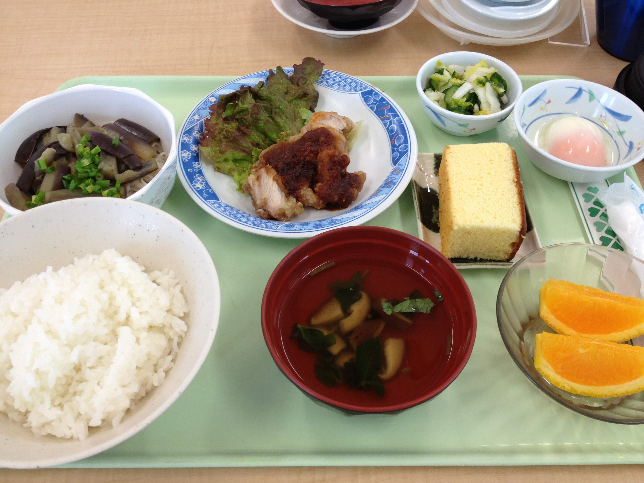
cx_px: 322
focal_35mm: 35
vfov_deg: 40.7
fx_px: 651
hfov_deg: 52.6
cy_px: 242
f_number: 2.4
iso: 80
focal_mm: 4.28
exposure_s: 1/60
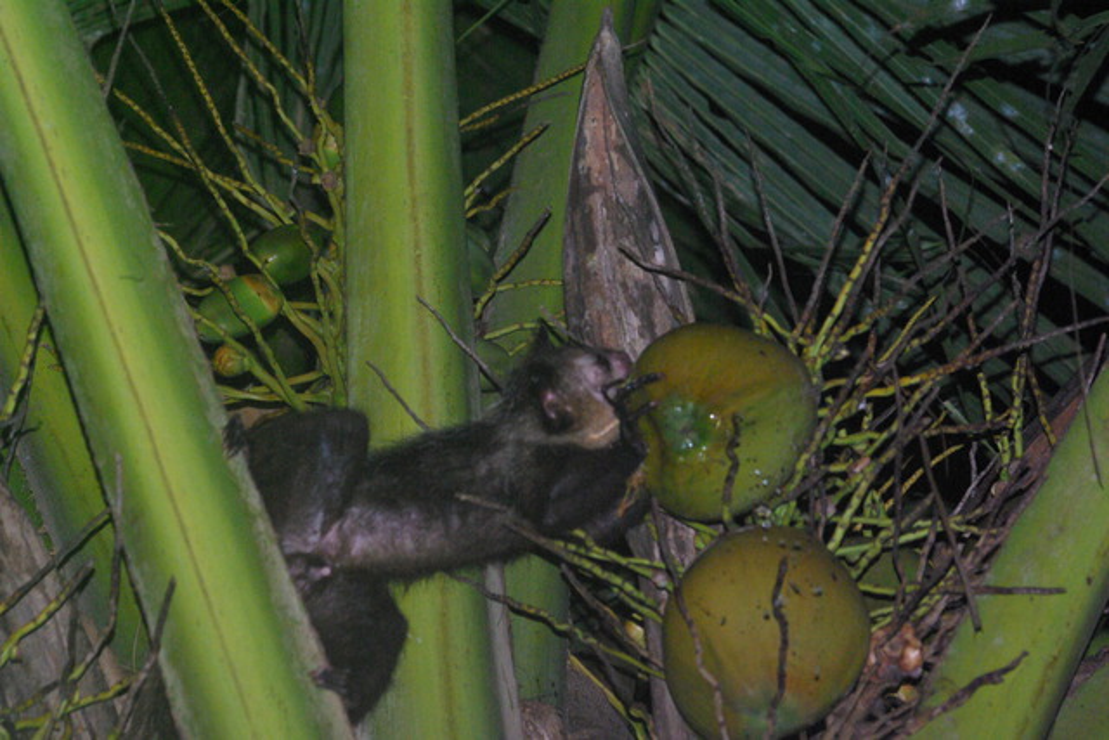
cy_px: 370
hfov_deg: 11.4
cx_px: 554
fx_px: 5546
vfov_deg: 7.6
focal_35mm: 180
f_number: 5.6
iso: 1600
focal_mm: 120
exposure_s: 1/125
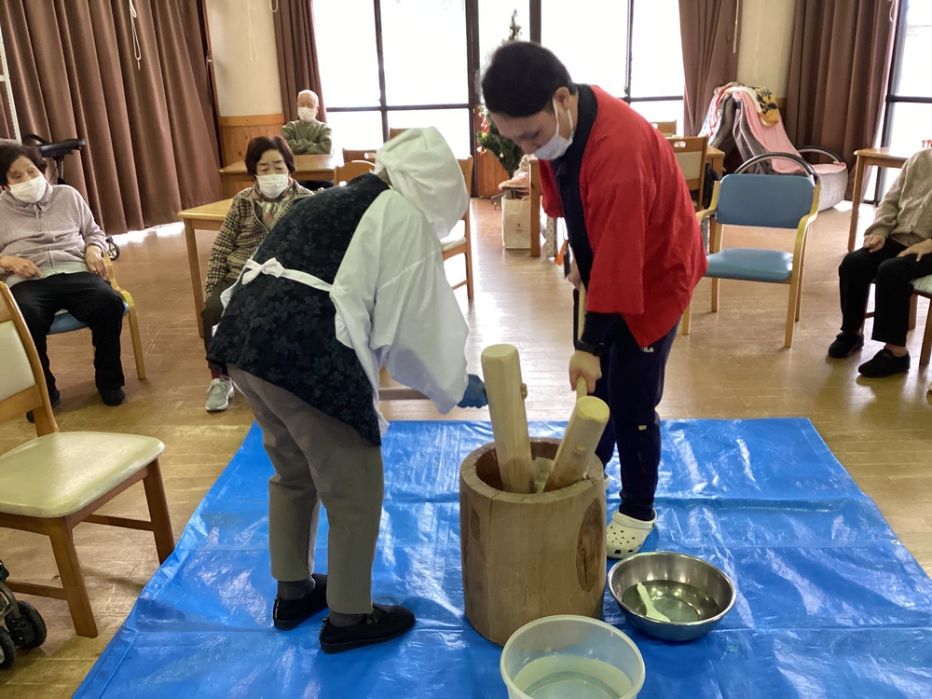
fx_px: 835
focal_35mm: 31
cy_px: 350
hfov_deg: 58.4
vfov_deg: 45.4
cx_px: 466
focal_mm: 3.3
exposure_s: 1/60
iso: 250
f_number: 2.4
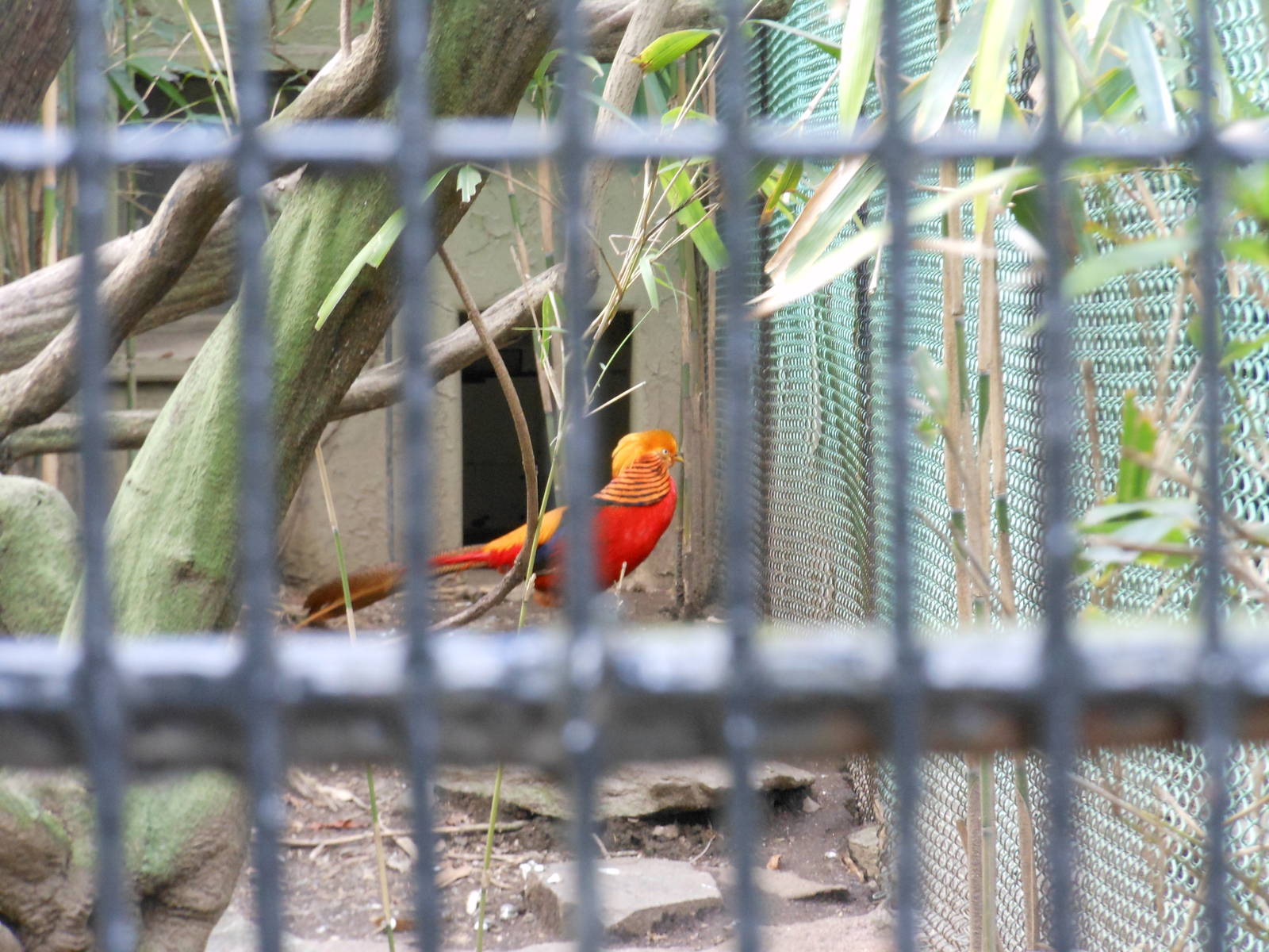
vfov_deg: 12.3
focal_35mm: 120
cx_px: 634
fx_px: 4399
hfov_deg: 16.4
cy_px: 476
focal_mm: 21.5
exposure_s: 1/20
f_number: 5.4
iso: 400
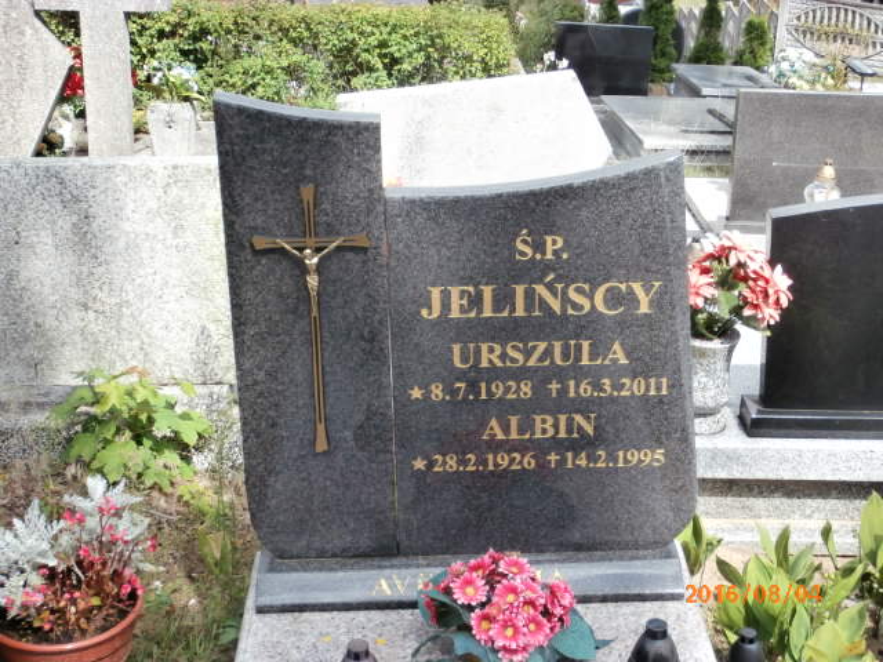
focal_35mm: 57
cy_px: 331
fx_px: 1454
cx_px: 442
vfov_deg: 25.7
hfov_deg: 33.8
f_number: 4.5
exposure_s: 1/320
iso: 100
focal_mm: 10.11
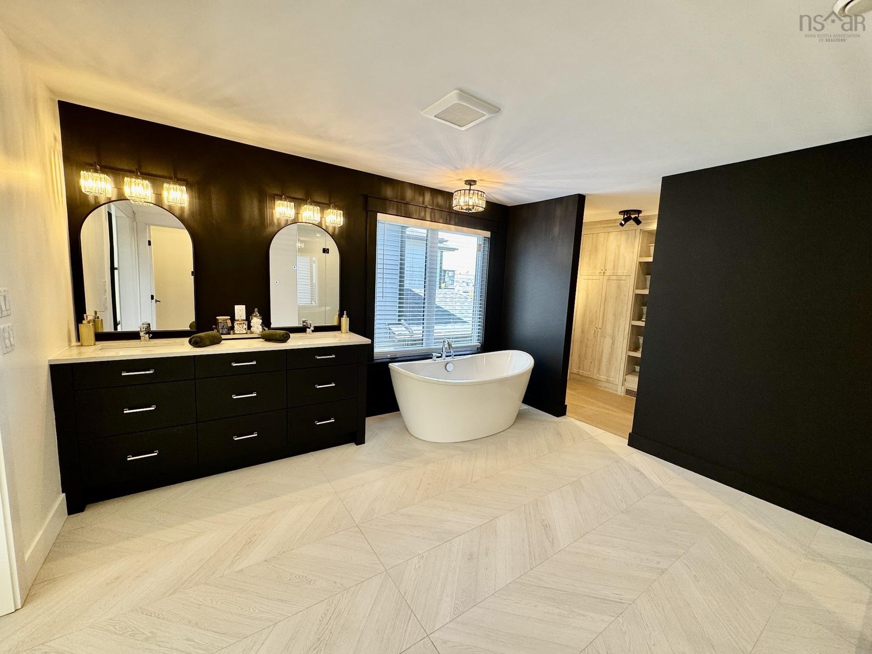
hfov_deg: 102.1
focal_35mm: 14
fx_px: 353
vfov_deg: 85.7
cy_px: 327
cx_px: 436
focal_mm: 2.22
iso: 160
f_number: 2.2
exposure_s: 1/120
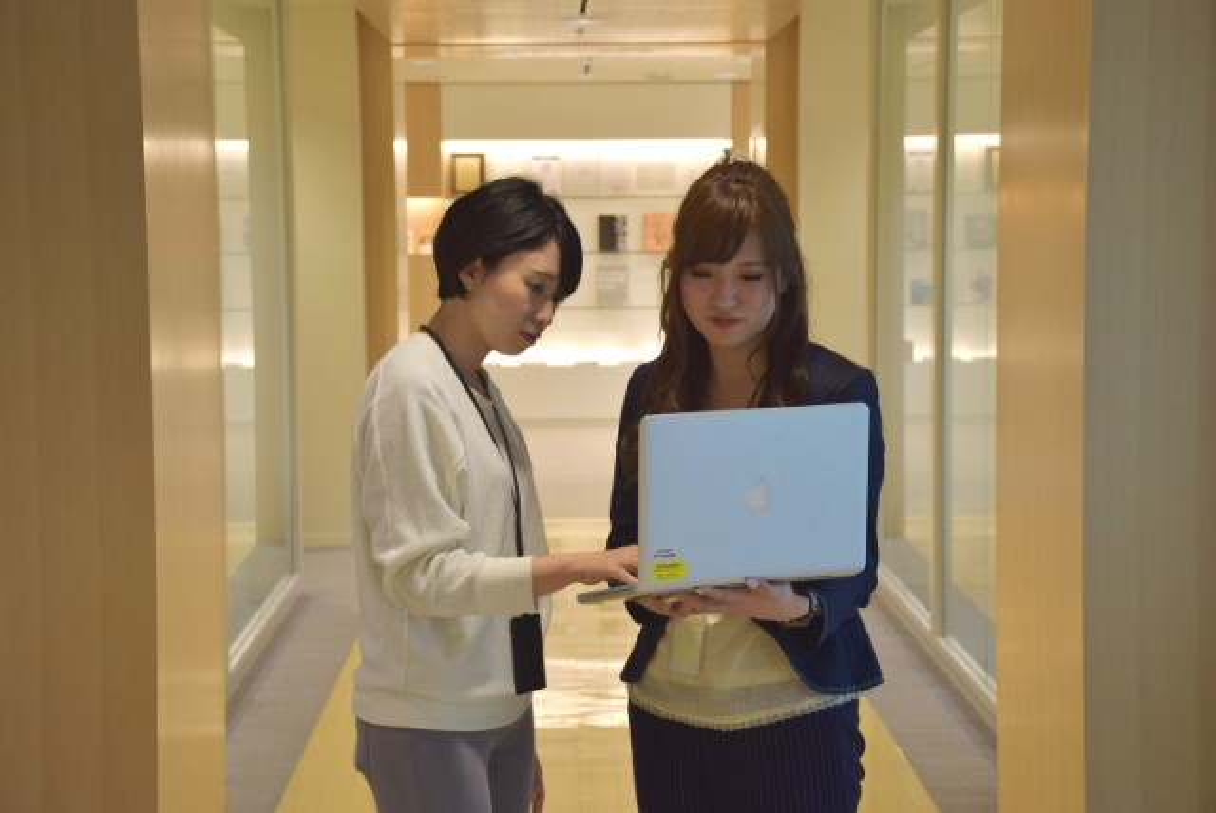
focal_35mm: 68
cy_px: 406
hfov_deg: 29.8
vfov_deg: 20.2
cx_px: 608
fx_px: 2282
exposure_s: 1/60
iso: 400
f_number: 4.5
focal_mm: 45
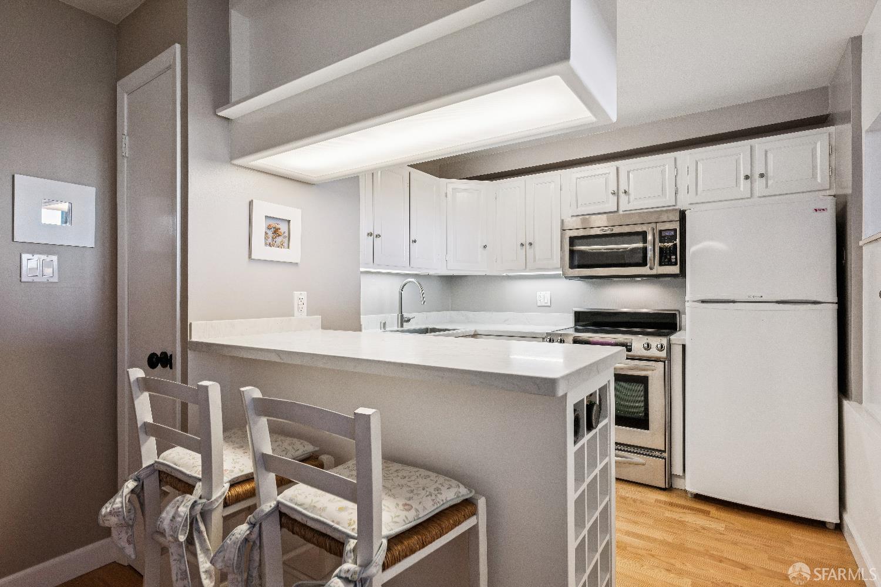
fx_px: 440
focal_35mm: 18
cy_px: 294
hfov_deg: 90.0
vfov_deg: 67.4
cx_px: 440
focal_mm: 18
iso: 125
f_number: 8
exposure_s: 1/15
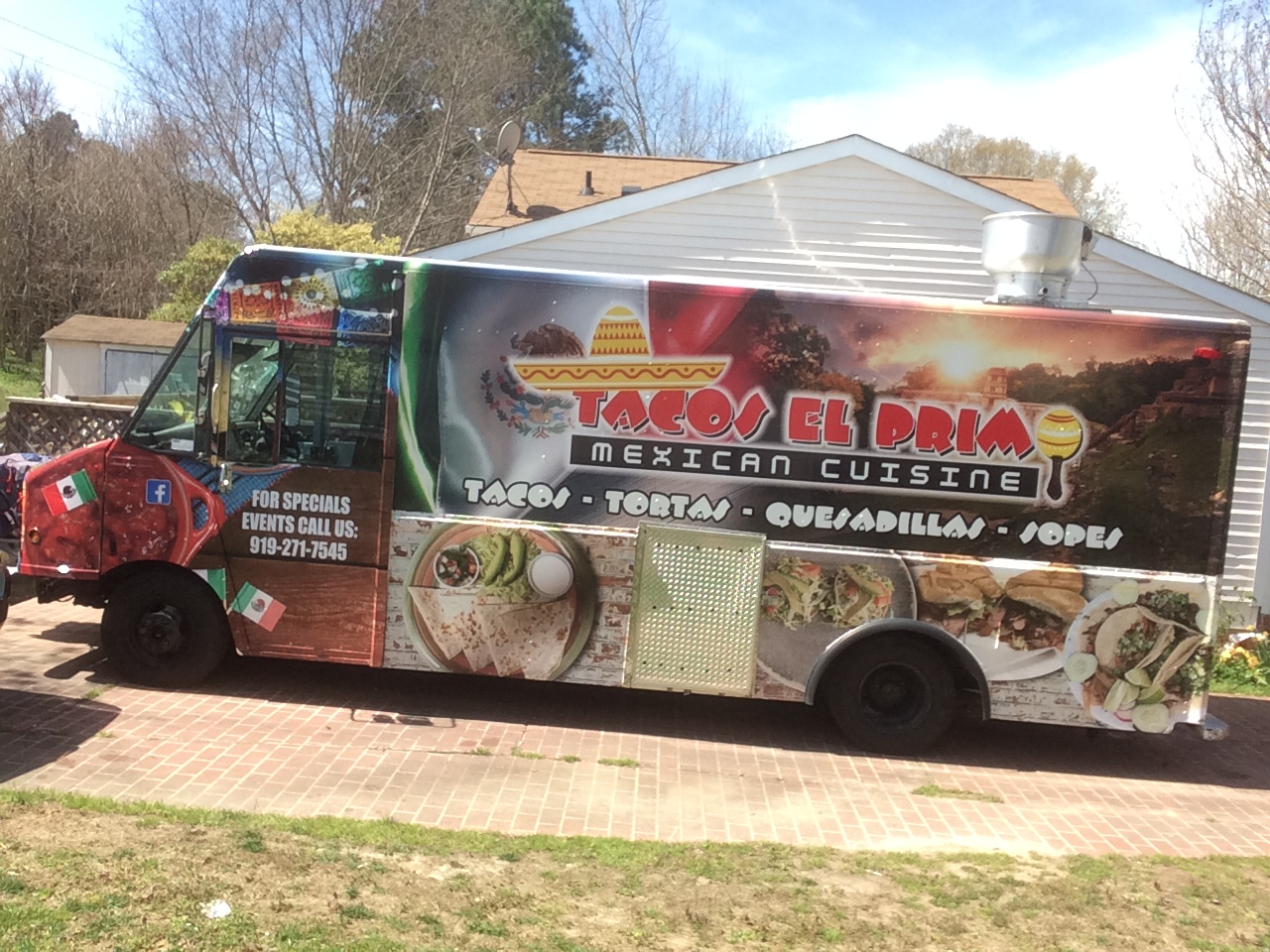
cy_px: 476
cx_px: 635
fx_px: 1137
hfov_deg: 58.4
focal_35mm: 31
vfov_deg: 45.4
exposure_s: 1/866
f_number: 2.4
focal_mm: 2.15
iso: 50
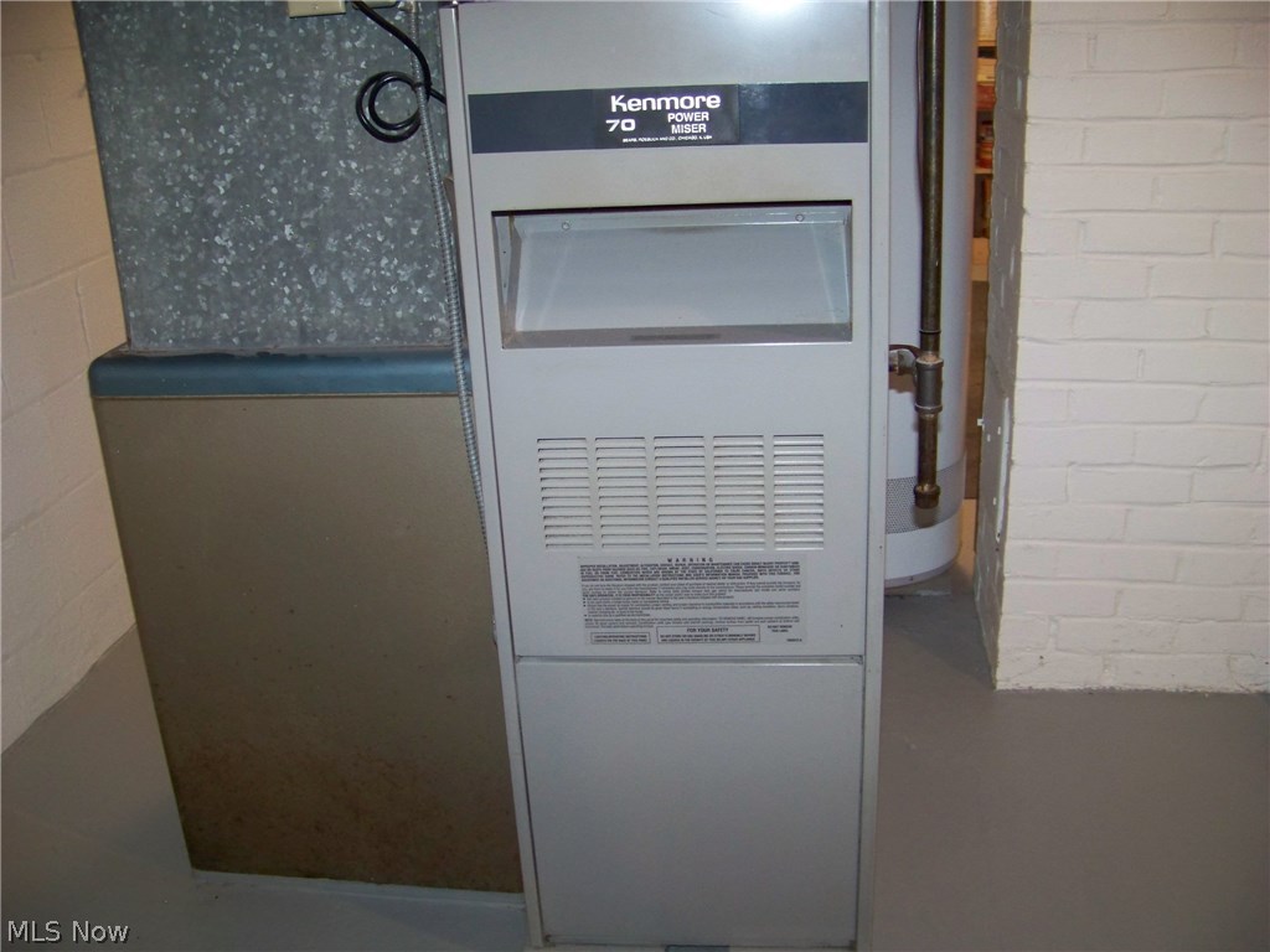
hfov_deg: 51.4
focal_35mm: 36
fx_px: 1321
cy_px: 476
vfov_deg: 39.7
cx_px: 635
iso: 200
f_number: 2.8
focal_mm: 5.85
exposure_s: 1/30
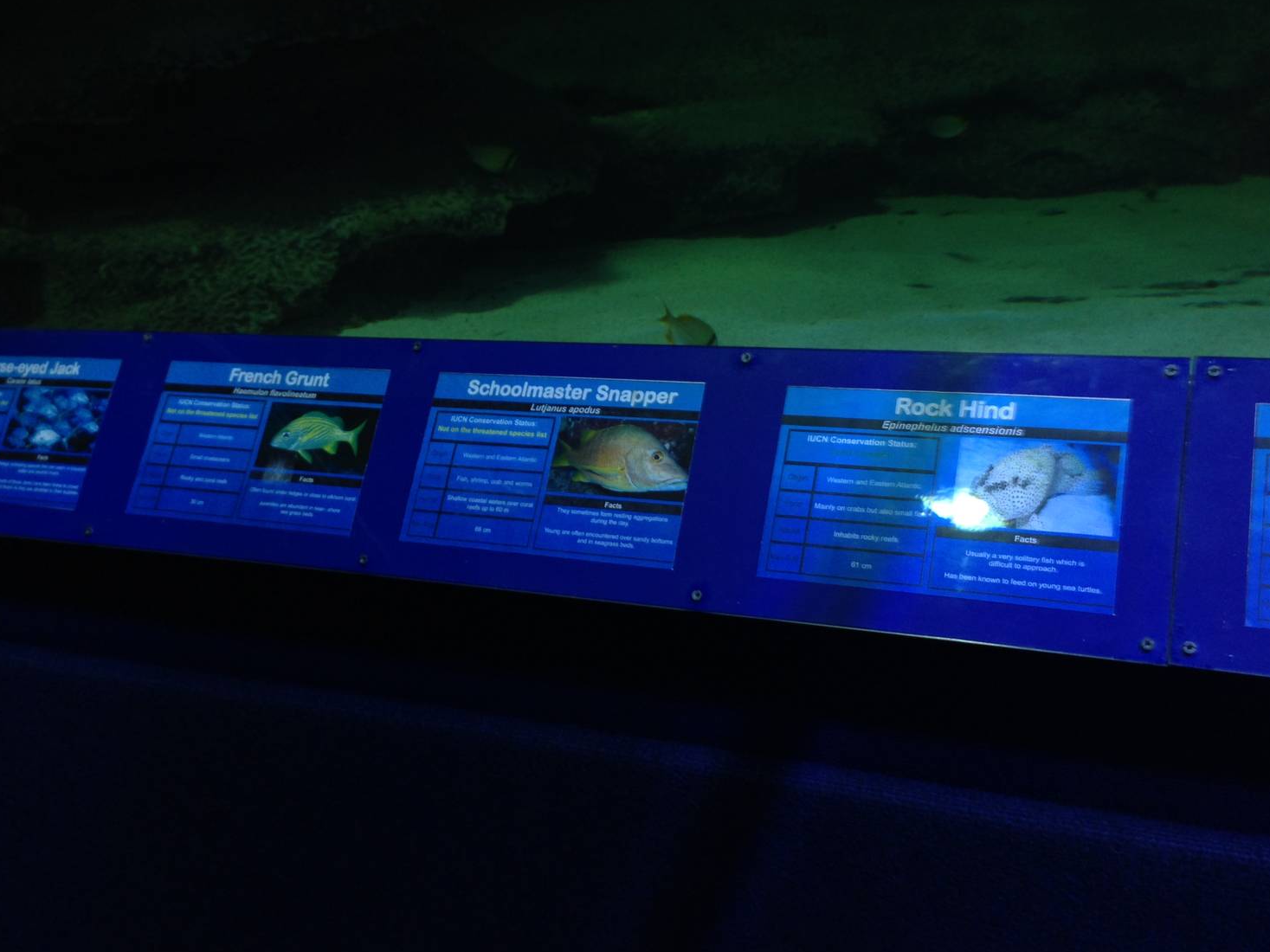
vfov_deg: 39.7
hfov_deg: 51.4
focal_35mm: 36
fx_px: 1321
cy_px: 480
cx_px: 632
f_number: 2.4
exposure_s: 1/20
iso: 64
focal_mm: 4.12
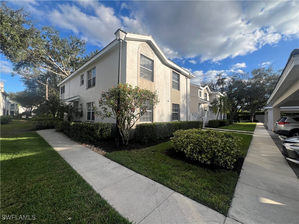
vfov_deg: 89.9
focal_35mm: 13
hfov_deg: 106.2
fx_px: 112
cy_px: 112
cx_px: 150
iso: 32
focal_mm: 1.57
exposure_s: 1/1357
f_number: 1.8
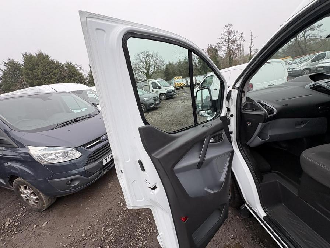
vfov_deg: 85.7
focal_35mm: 14
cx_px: 165
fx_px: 133
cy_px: 124
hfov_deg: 102.1
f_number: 2.2
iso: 40
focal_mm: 2.22
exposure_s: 1/195
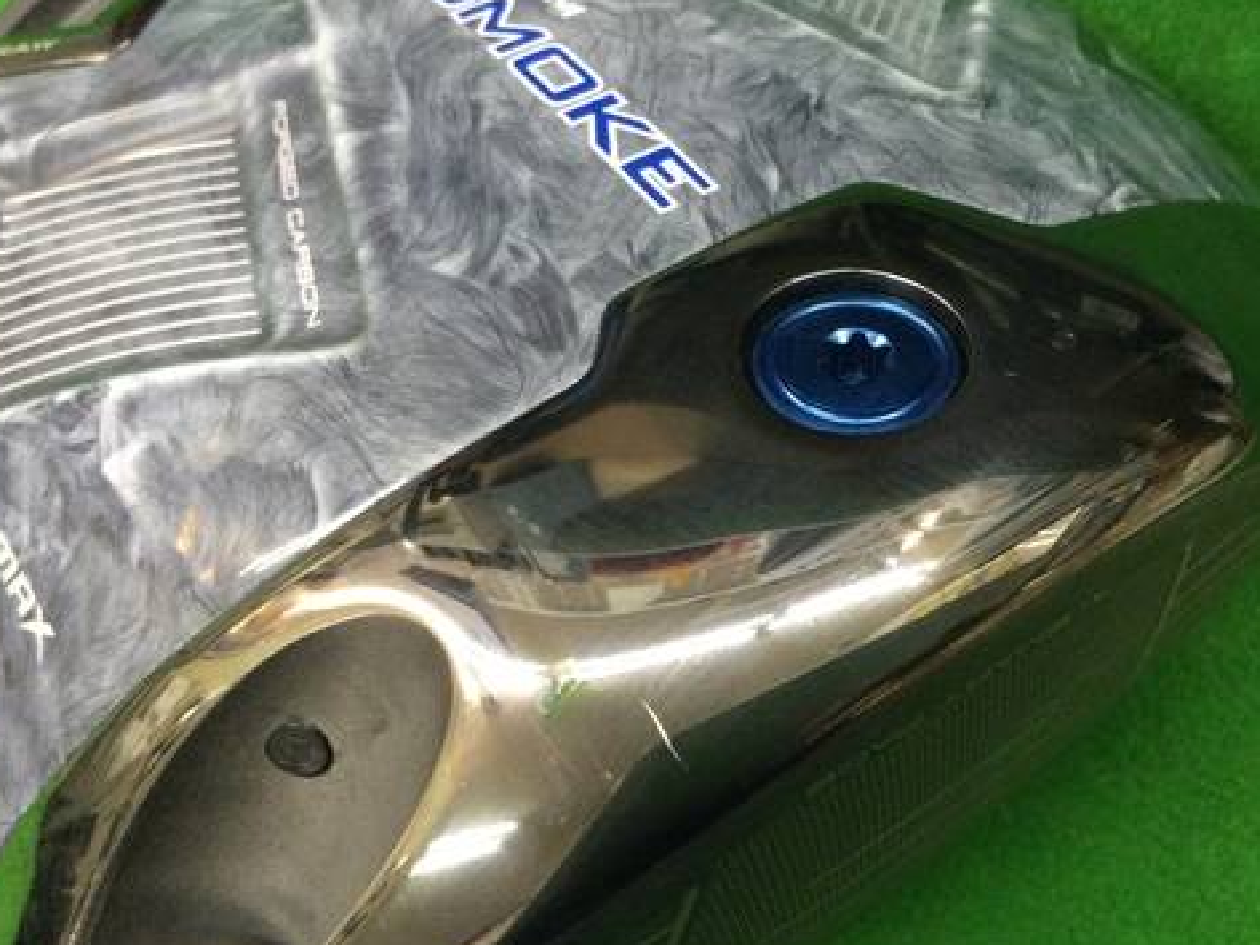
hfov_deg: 44.3
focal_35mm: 42
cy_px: 547
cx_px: 817
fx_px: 1529
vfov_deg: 34.3
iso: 160
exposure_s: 1/30
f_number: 2.4
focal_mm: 3.3
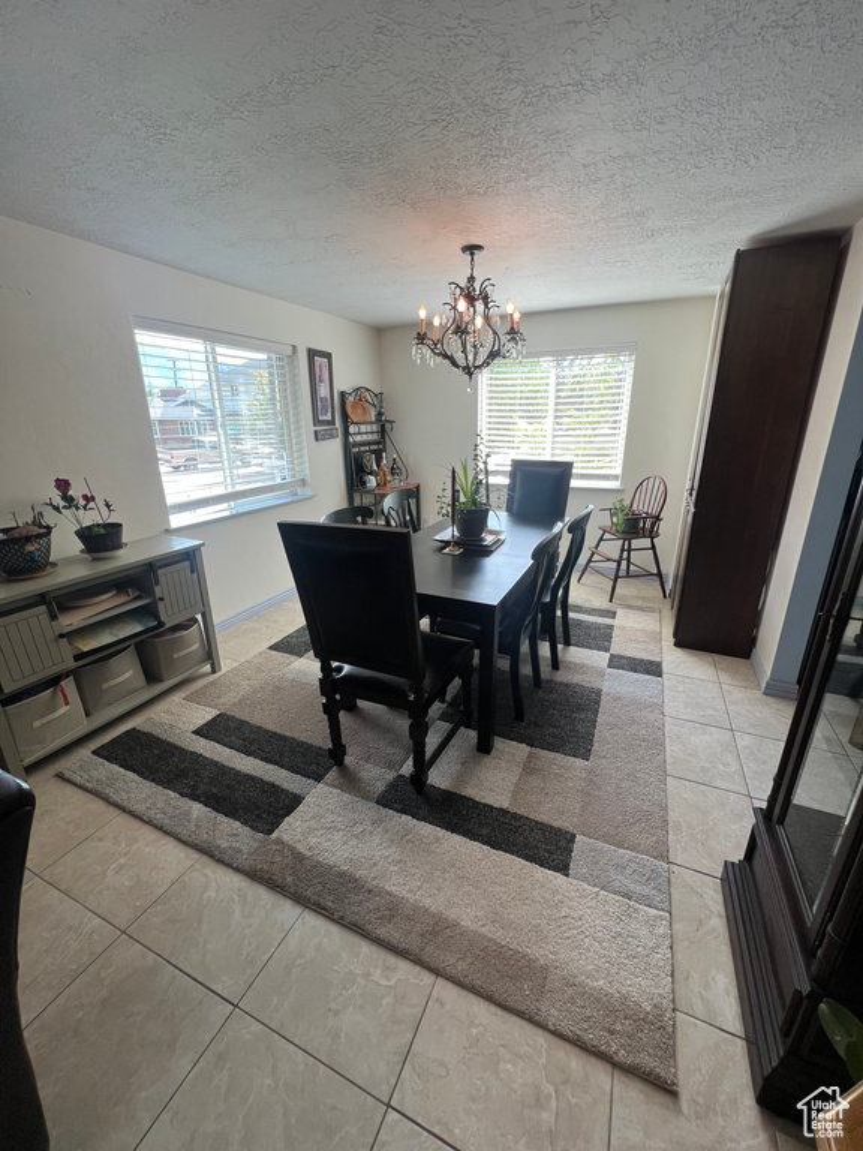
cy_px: 576
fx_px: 432
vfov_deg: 106.2
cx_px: 432
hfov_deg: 89.9
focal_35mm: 13
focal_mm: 1.57
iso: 80
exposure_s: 1/120
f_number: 1.8
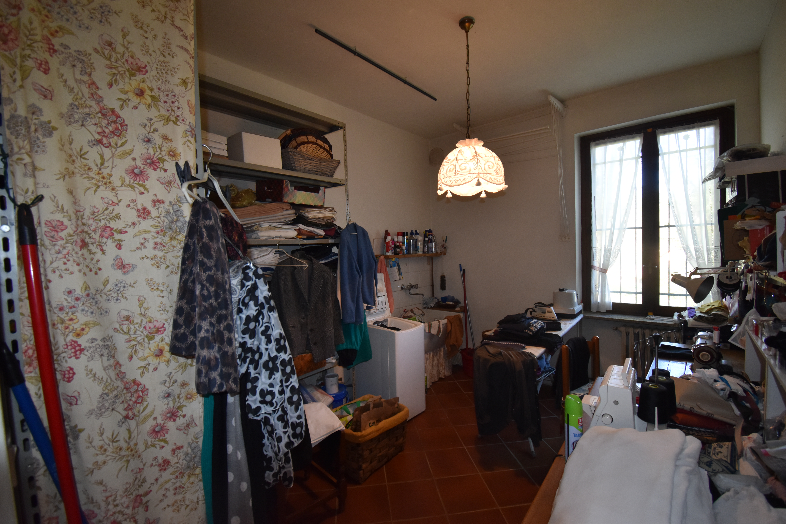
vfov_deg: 77.3
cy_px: 262
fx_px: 327
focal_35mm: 15
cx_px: 393
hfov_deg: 100.4
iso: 900
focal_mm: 10
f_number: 4.5
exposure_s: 1/60
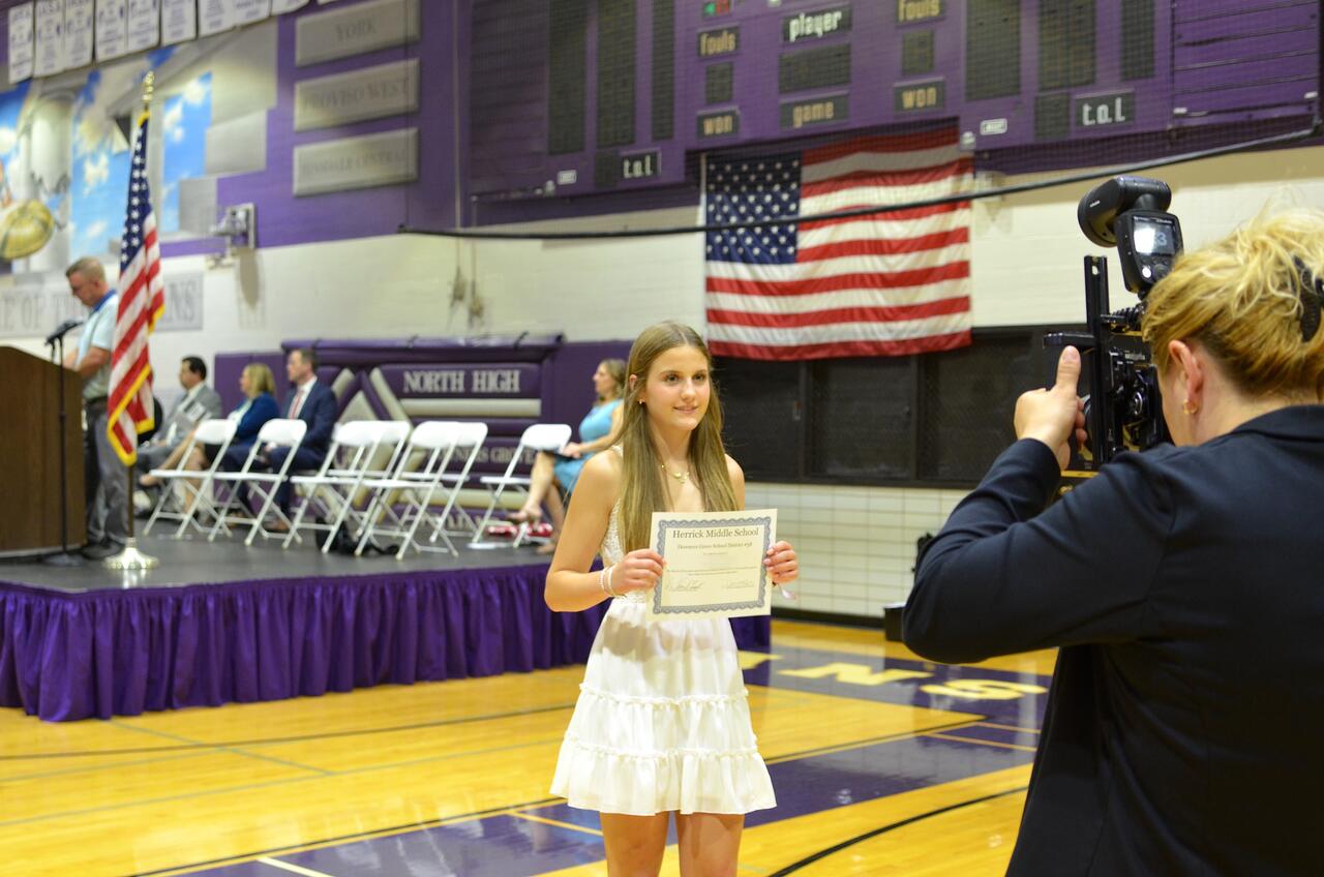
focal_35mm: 51
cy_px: 438
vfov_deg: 26.4
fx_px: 1872
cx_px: 662
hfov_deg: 39.0
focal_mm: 34
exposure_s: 1/60
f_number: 4
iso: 800
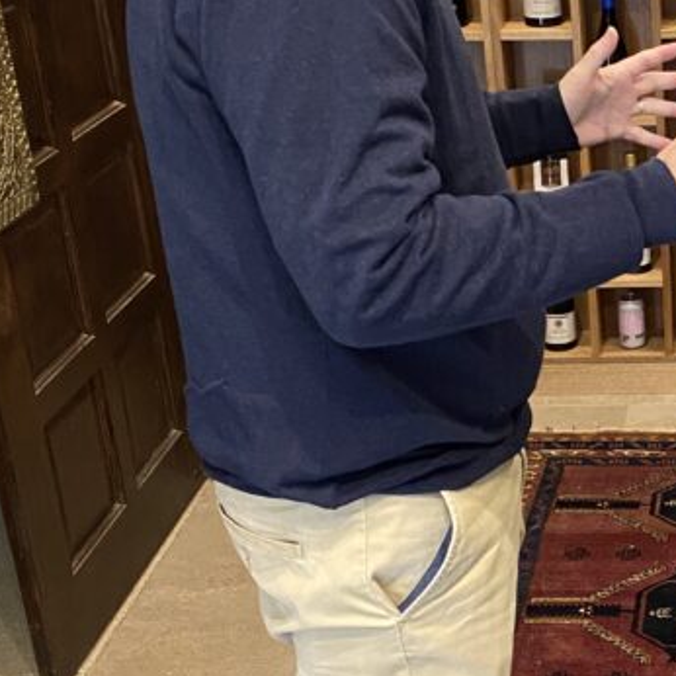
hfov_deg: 23.8
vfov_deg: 25.4
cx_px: 737
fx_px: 1502
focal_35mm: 68
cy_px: 311
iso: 400
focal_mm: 4.25
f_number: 1.8
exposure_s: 1/50
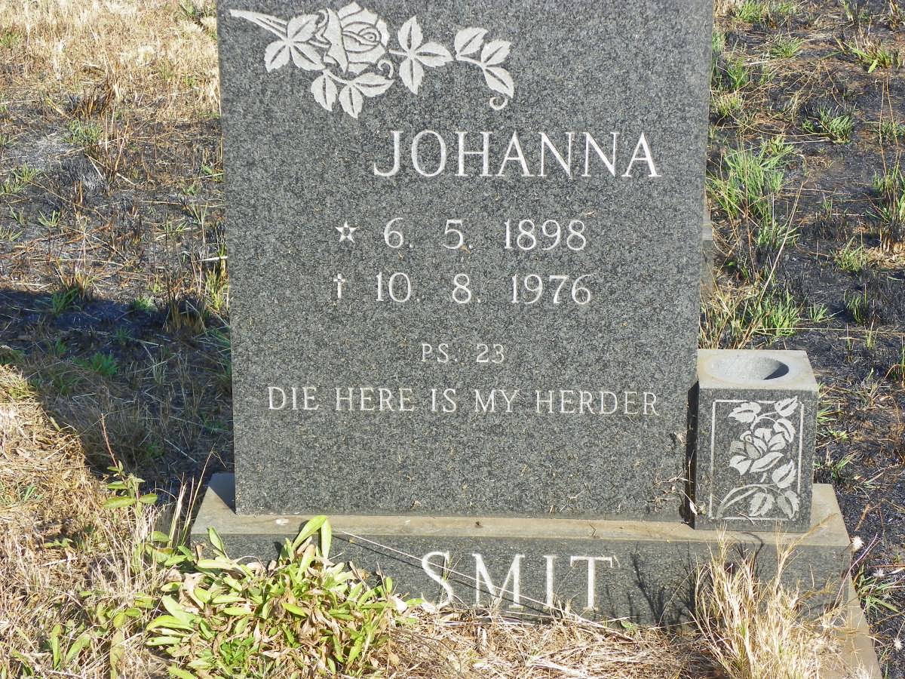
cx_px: 452
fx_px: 2222
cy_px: 340
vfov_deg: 17.4
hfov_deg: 23.0
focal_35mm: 85
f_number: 4
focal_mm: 15.1
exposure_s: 1/200
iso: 64
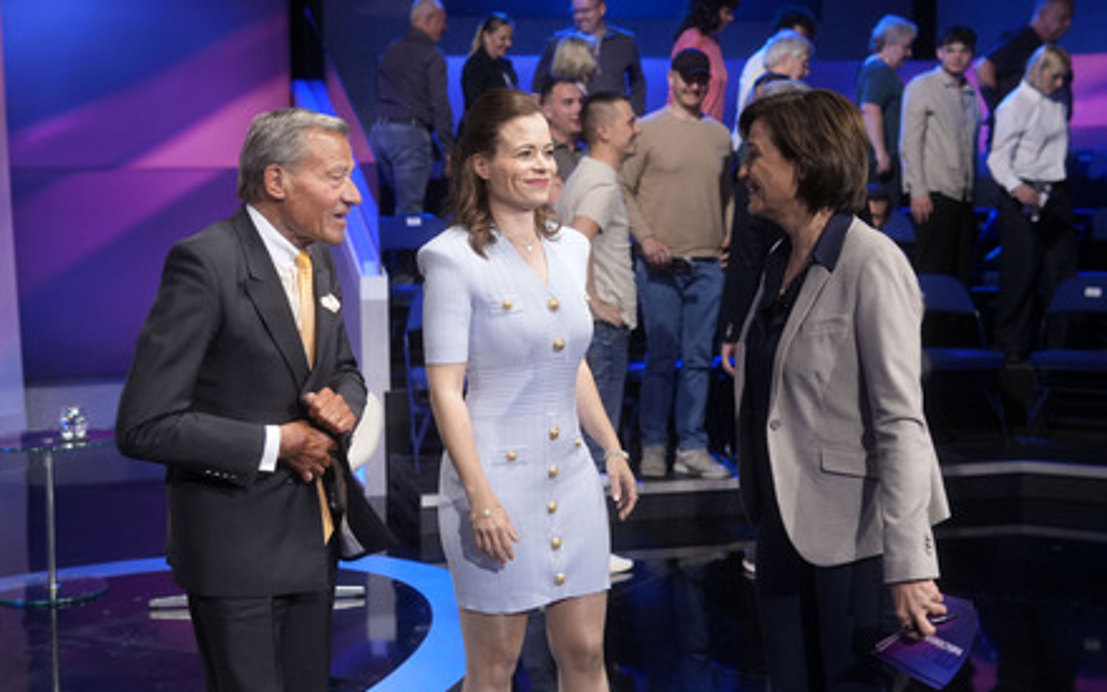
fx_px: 1418
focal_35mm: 47
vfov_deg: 27.4
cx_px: 547
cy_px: 362
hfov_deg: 42.6
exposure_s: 1/125
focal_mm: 30
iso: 640
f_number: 2.2
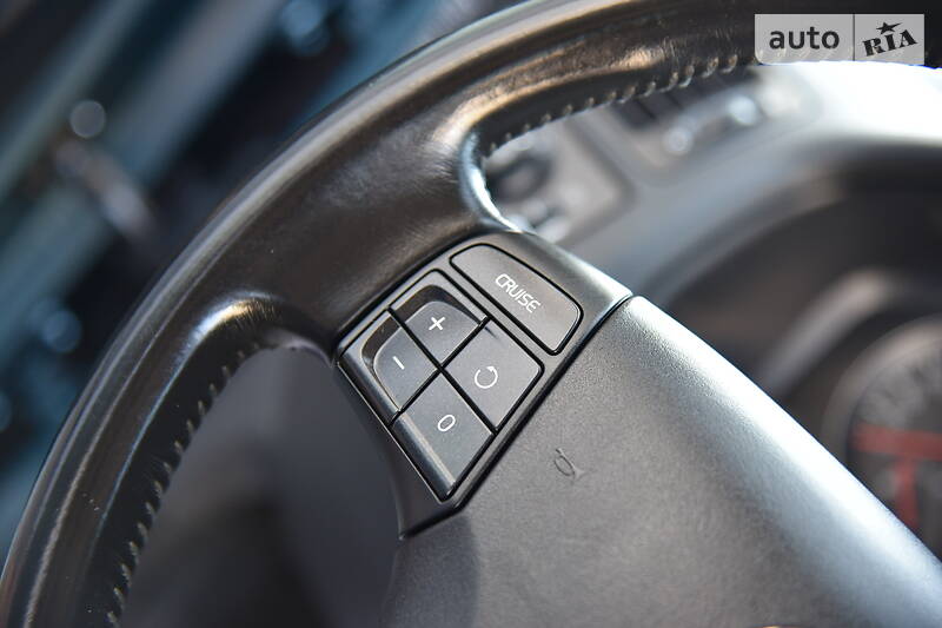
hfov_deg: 27.0
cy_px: 314
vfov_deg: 18.2
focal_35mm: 75
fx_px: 1962
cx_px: 471
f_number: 4
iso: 1000
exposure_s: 1/125
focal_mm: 75
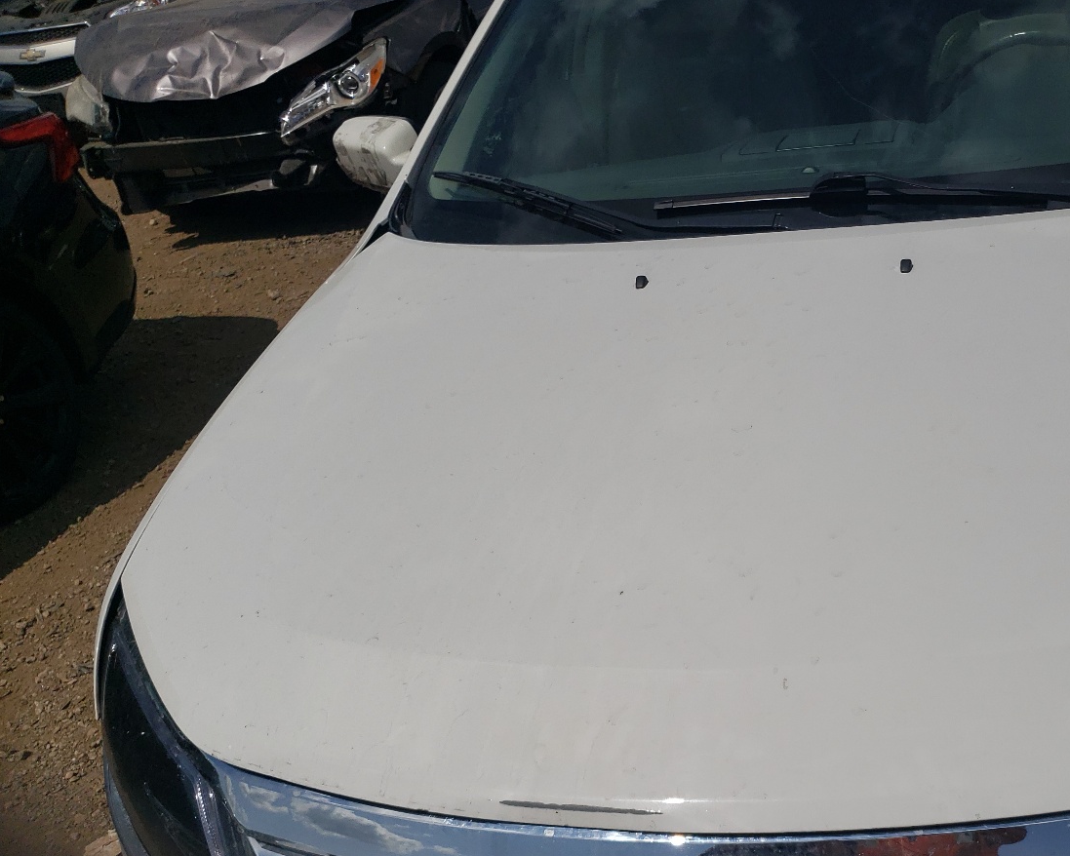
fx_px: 1172
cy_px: 568
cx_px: 776
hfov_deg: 47.6
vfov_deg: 39.7
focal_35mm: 37
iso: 53
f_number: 1.5
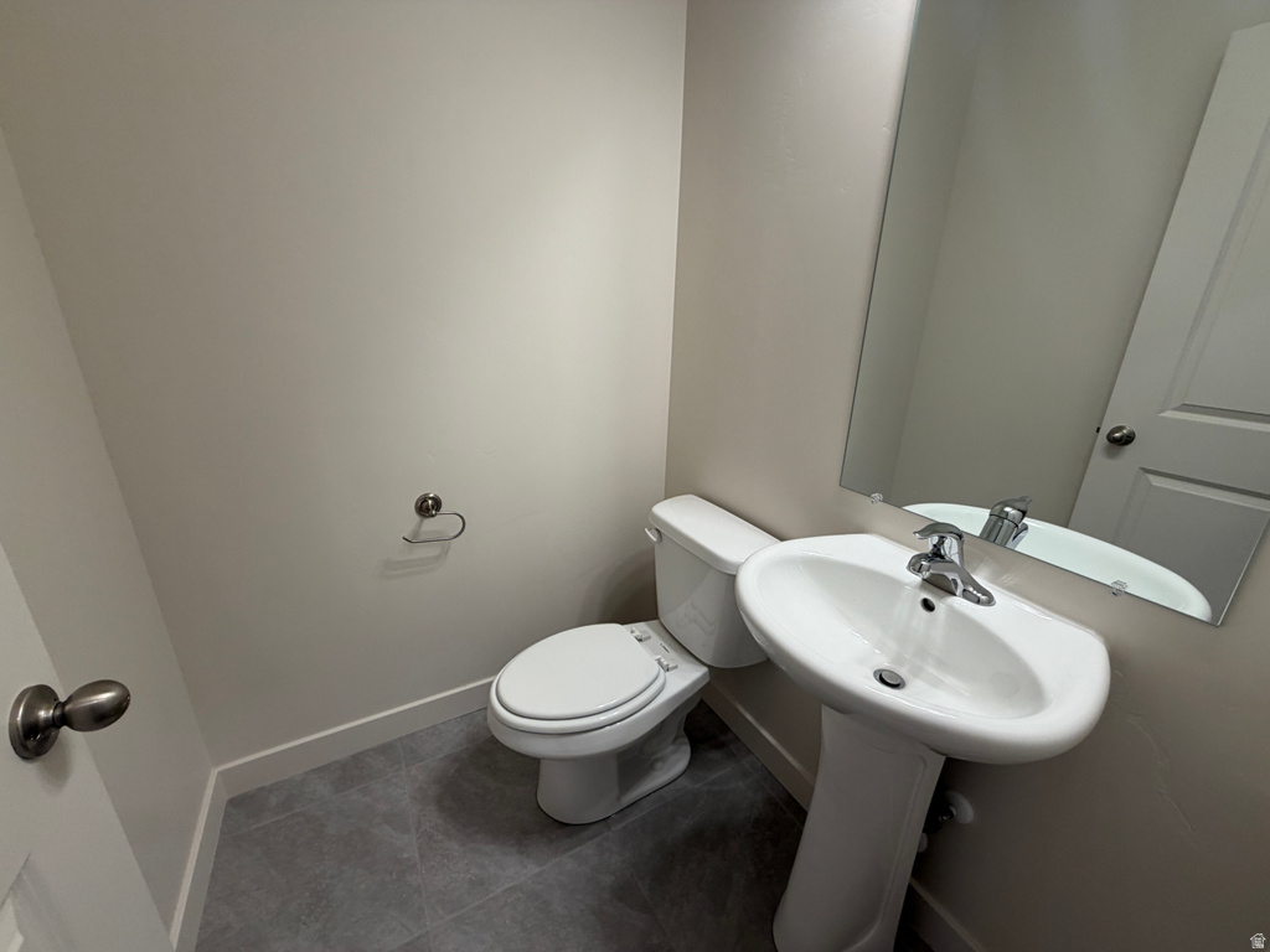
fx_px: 514
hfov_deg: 102.1
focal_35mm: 14
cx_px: 635
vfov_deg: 85.7
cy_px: 476
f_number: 2.2
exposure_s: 1/120
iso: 125
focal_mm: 2.22
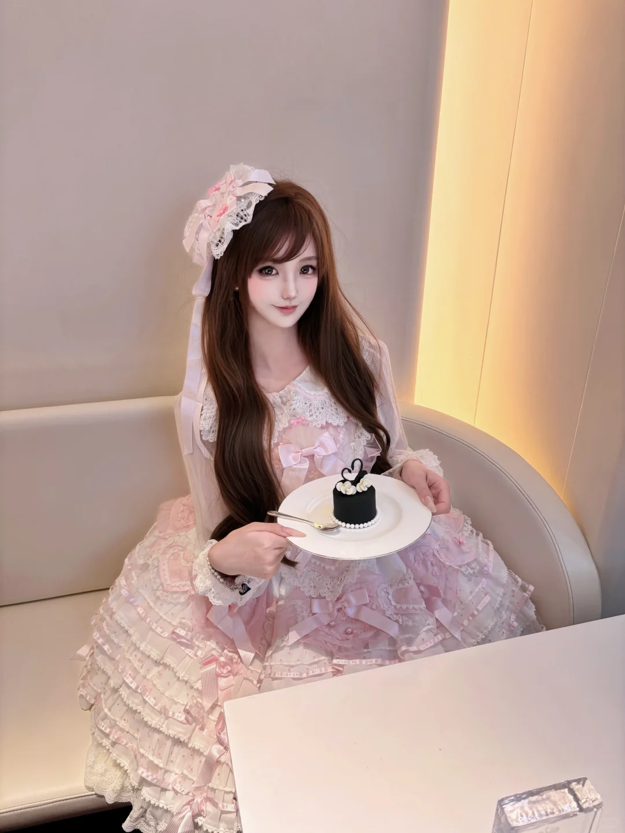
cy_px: 416
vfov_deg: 67.3
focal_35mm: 26
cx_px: 312
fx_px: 626
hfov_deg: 53.1
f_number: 1.6
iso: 100
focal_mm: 5.96
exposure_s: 1/50
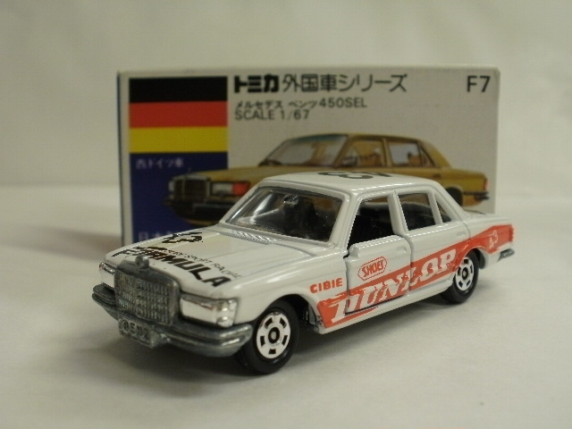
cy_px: 214
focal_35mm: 44
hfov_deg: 42.9
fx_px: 727
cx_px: 286
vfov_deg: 32.9
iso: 125
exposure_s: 1/25
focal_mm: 7.7
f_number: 4
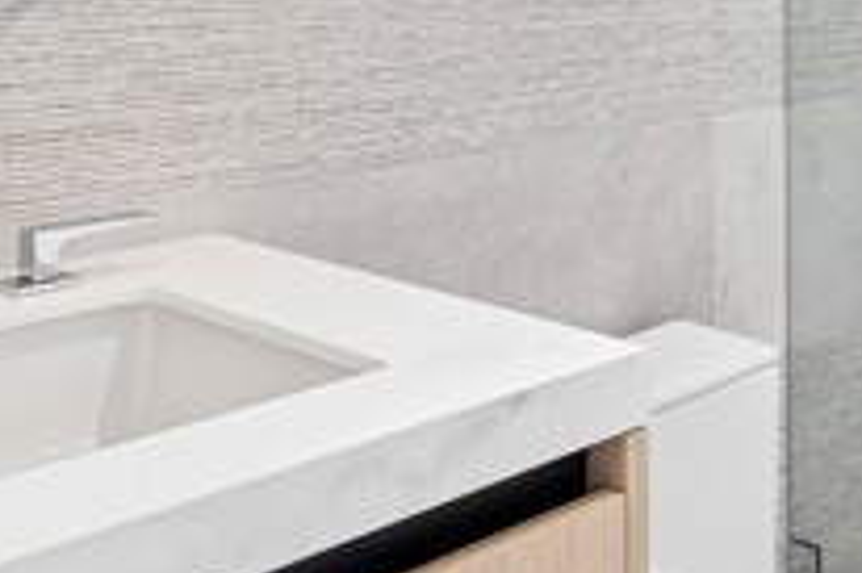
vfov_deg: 22.8
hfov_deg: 32.8
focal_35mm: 56
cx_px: 862
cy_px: -54
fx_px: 1340
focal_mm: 18
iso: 200
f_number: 9
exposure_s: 1/15
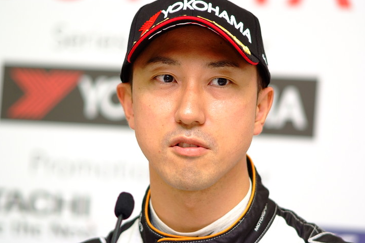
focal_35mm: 272
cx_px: 182
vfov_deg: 5.0
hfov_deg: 7.6
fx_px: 2756
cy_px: 121
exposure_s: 1/125
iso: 400
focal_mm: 180
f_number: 2.8
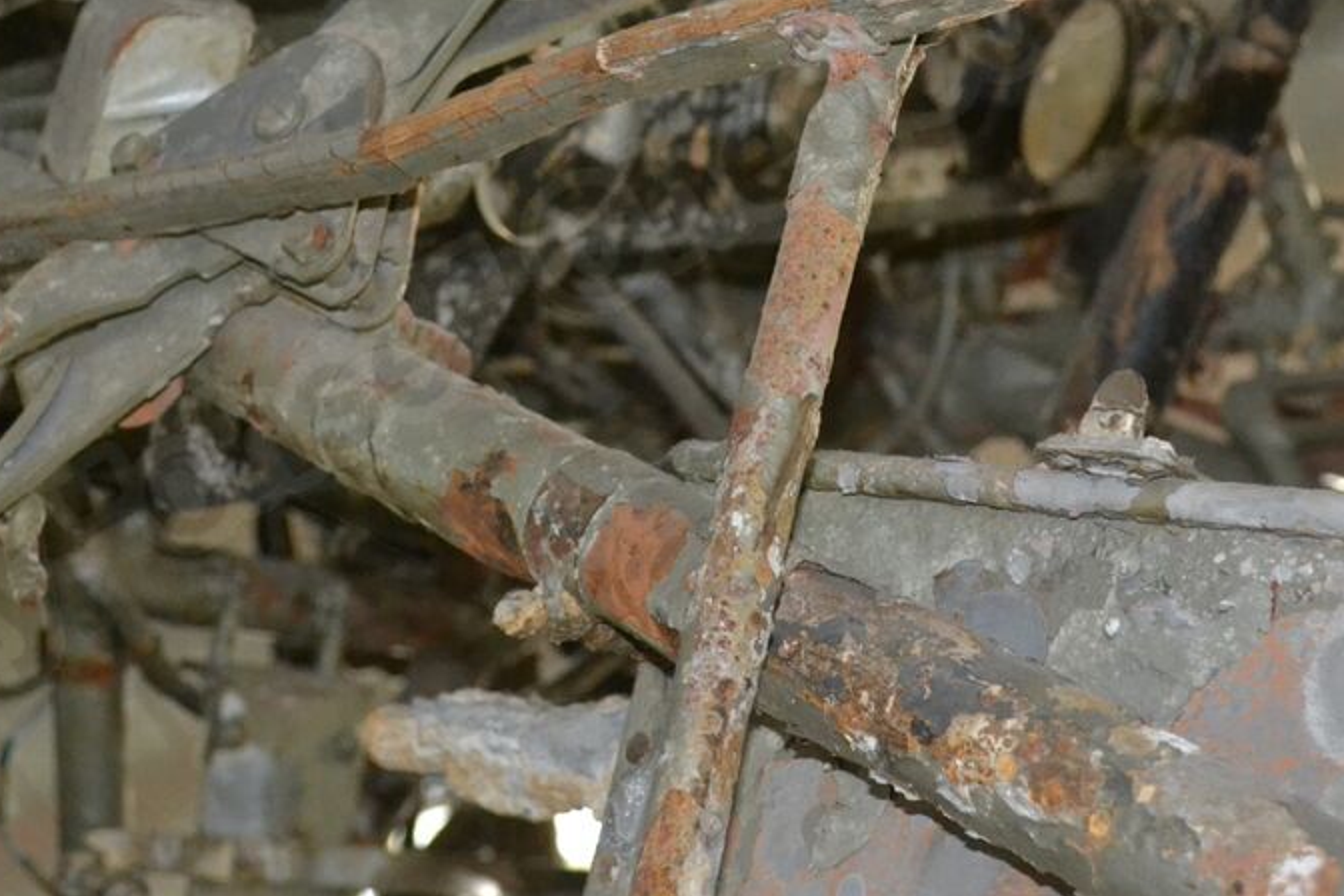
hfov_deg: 20.4
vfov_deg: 13.6
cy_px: 197
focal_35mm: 100
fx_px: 3731
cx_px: 676
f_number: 5
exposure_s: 1/60
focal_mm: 35
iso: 2800
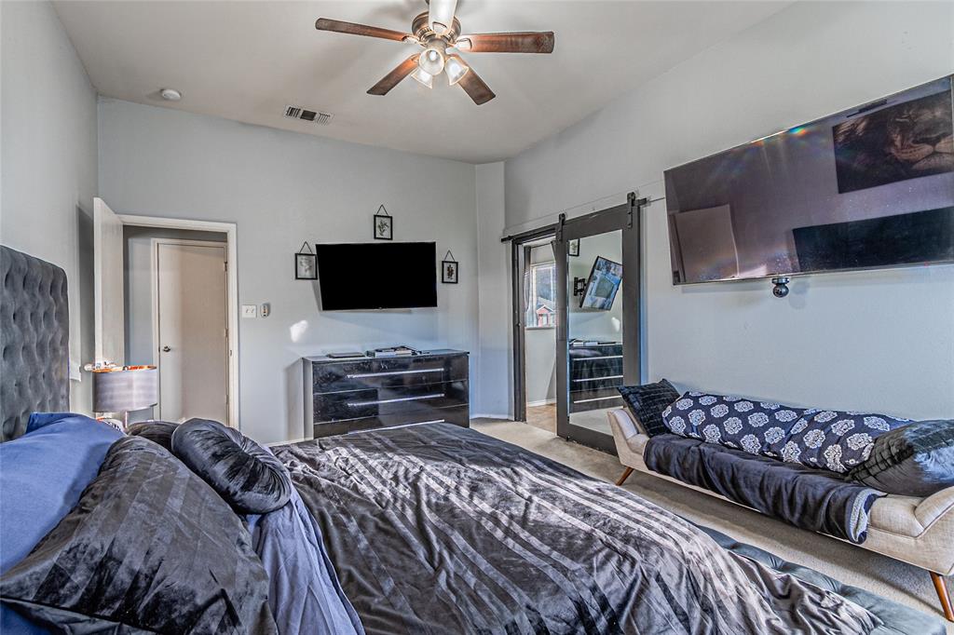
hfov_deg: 100.4
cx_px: 477
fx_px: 397
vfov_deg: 77.3
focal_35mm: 15
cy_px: 318
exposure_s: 1/125
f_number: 8
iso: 640
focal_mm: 10
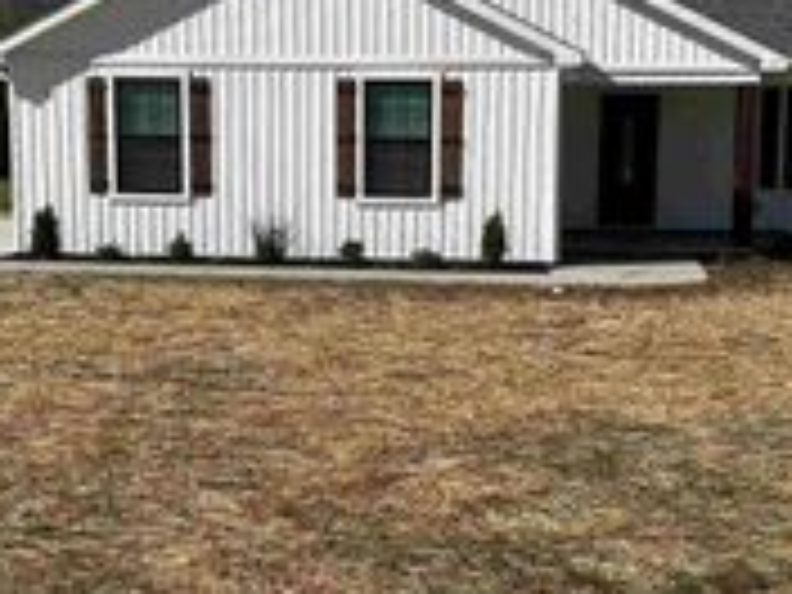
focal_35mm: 74
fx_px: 1693
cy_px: 358
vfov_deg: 19.9
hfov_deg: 26.3
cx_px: 382
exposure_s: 1/6211
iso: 50
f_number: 1.5
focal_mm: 5.7
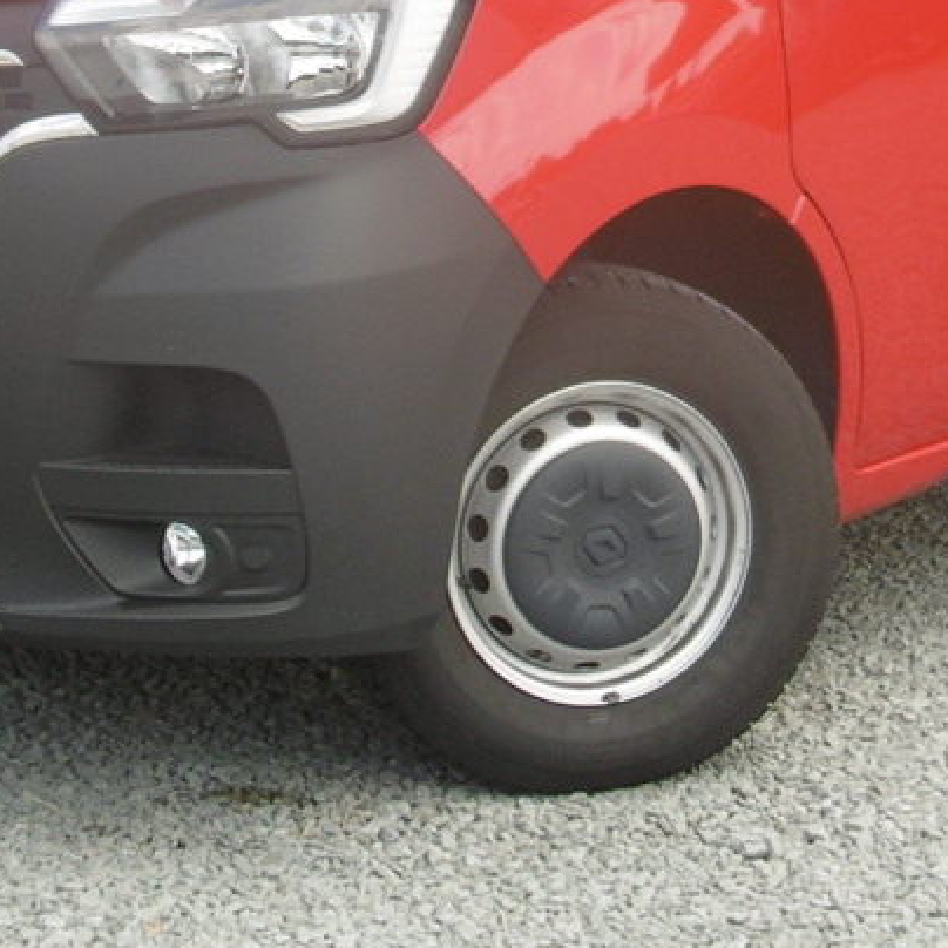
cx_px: 718
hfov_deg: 13.0
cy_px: -40
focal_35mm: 134
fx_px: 4152
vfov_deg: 12.8
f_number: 4
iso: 100
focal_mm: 9.2
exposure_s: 1/200
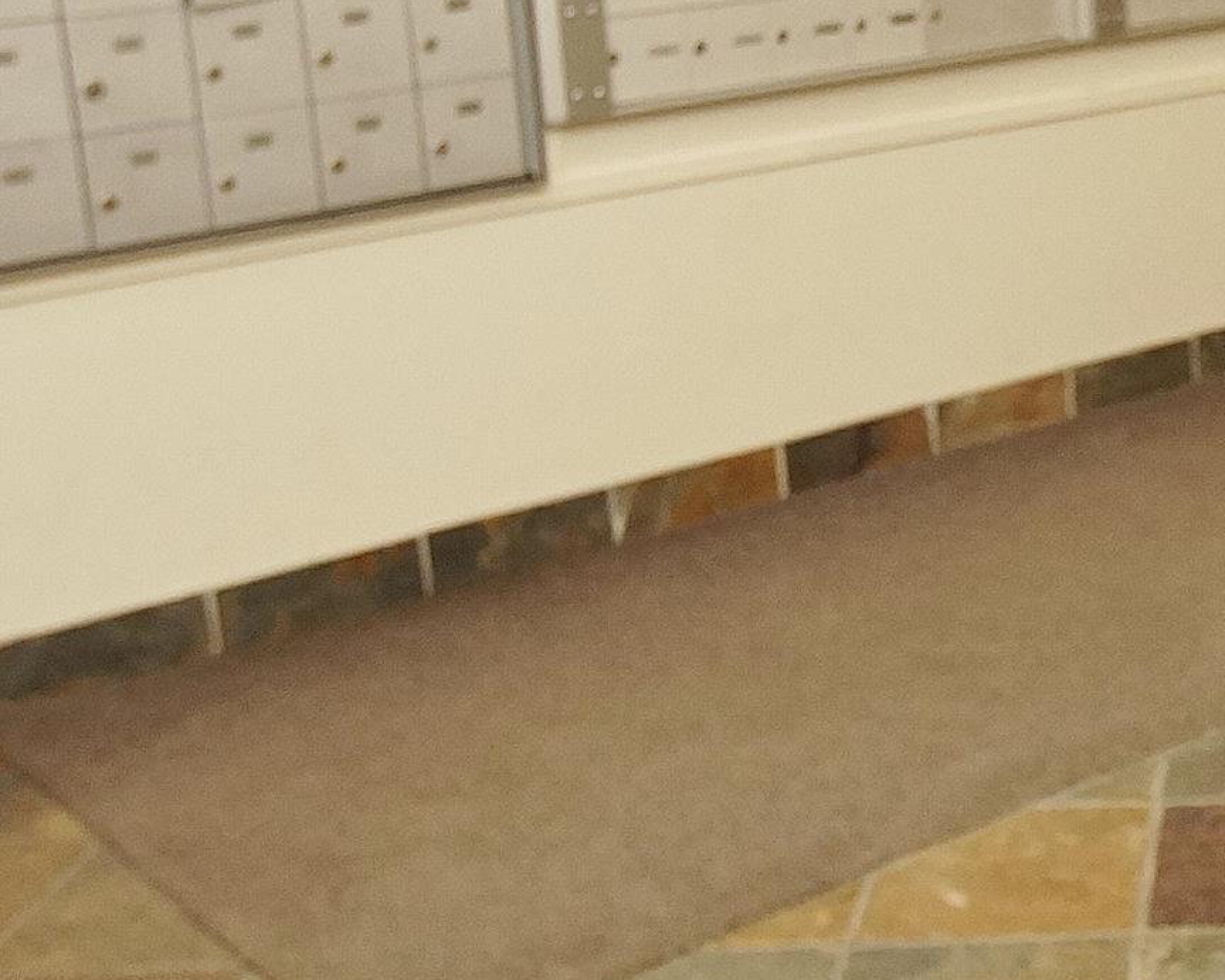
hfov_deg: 28.1
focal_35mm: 60
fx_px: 2175
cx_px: 1406
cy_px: 240
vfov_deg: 25.1
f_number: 4.5
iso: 400
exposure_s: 1/8
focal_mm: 12
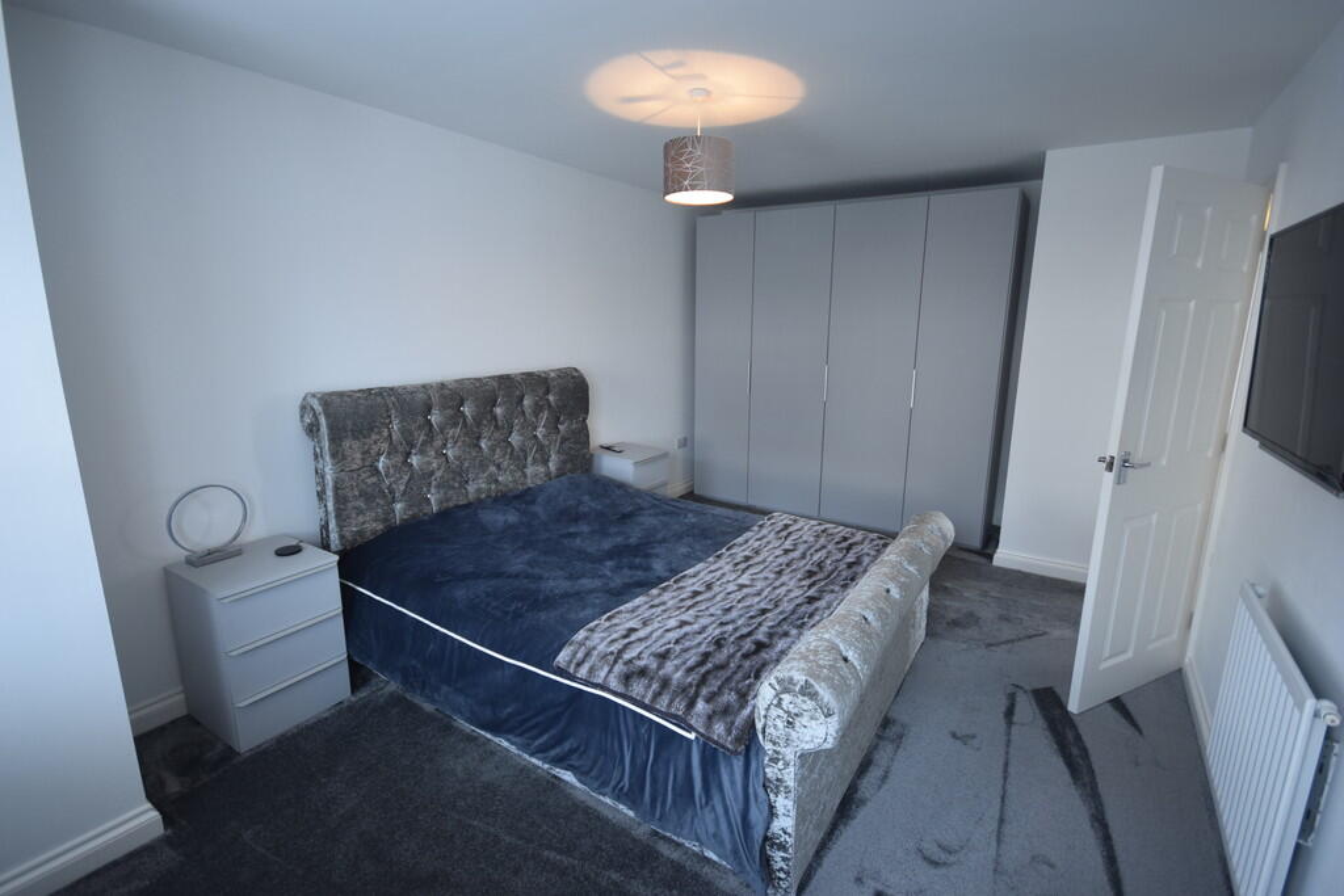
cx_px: 672
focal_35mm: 16
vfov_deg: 72.1
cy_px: 448
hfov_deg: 95.0
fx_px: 616
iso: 720
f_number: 4.2
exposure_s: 1/60
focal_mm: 11
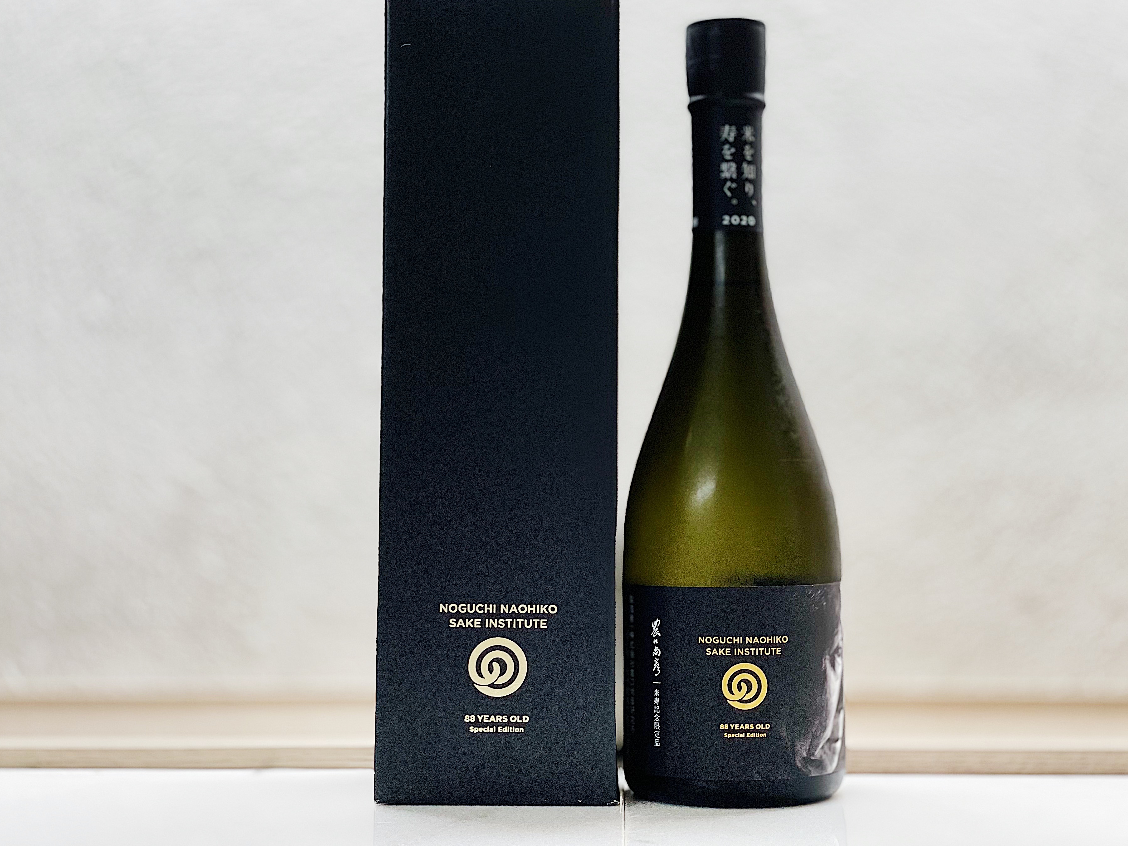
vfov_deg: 25.2
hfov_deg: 33.2
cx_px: 615
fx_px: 1890
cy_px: 379
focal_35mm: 58
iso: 100
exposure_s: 1/100
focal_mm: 6
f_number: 2
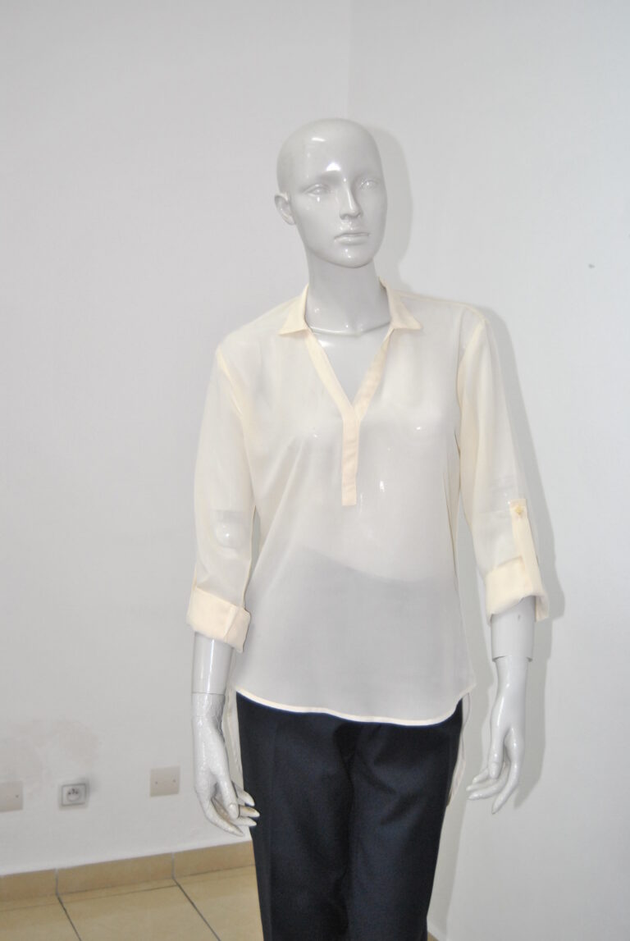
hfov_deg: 28.2
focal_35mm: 48
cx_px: 315
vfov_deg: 41.1
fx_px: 1256
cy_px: 470
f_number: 4.5
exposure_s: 1/60
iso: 800
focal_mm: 32
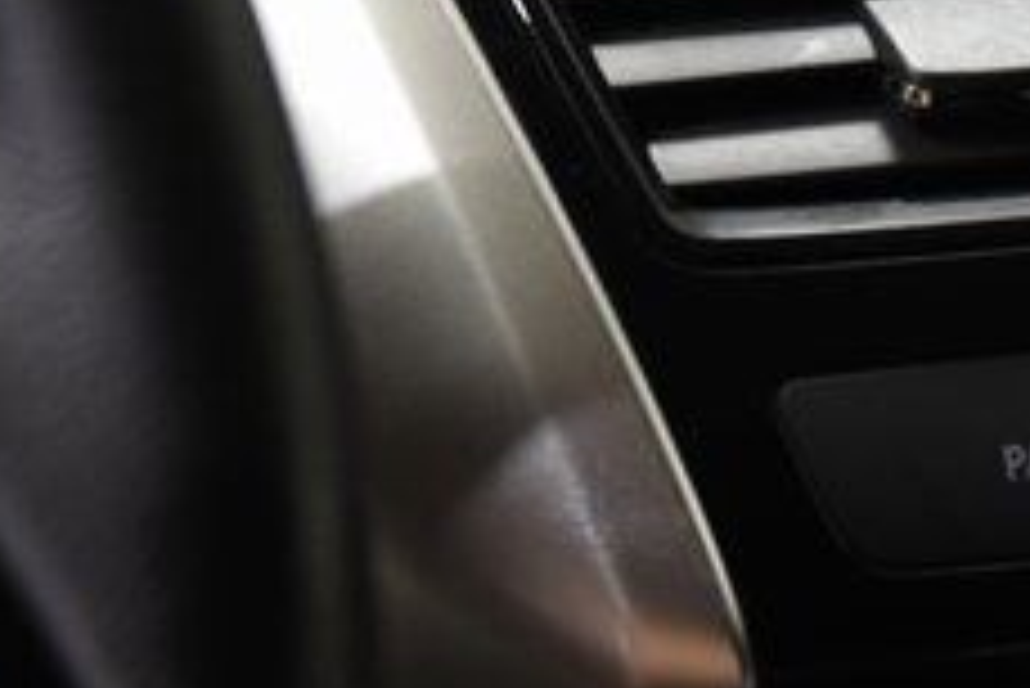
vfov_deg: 6.8
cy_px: -175
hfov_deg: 10.2
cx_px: 526
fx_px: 5754
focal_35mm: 201
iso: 1600
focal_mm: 45
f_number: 4.5
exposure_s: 1/25
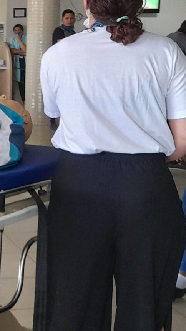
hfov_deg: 13.9
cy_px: 76
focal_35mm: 81
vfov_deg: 25.8
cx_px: -104
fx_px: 711
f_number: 2
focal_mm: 4.6
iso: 250
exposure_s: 1/60
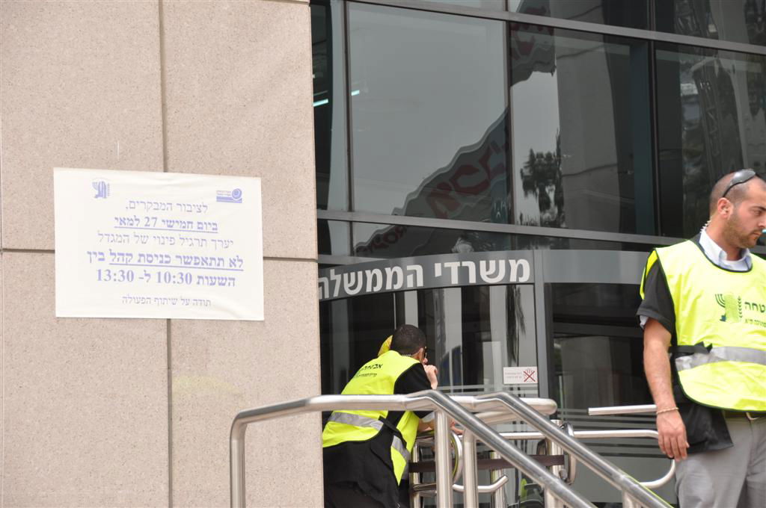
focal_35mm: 123
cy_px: 254
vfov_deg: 11.1
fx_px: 2614
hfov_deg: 16.7
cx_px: 383
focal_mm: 82
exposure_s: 1/320
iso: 200
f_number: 9
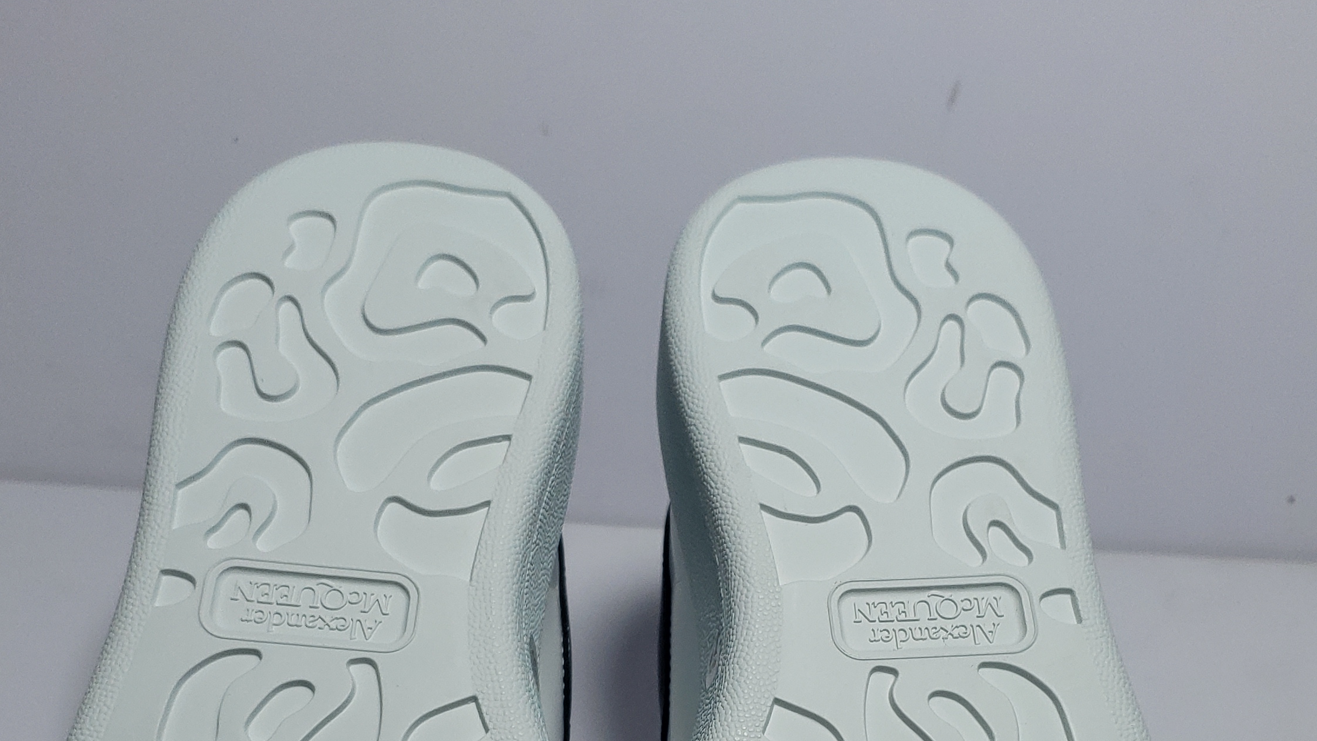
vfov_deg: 22.3
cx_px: 733
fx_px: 1781
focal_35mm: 51
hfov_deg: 40.5
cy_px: 796
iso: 50
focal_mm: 4.3
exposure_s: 1/1024
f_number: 1.5
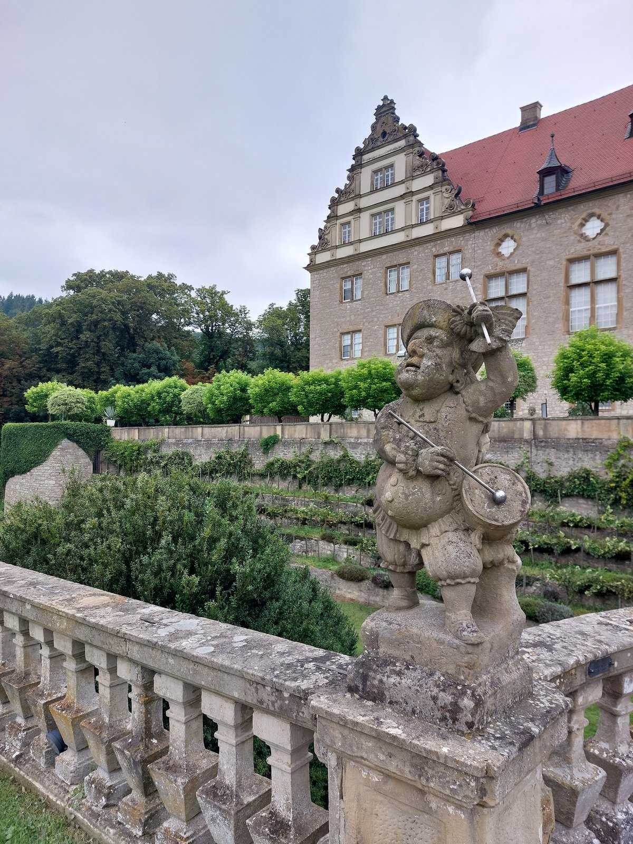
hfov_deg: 54.9
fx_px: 610
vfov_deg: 69.4
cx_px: 316
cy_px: 422
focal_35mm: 25
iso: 25
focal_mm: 5.23
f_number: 1.8
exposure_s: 1/246
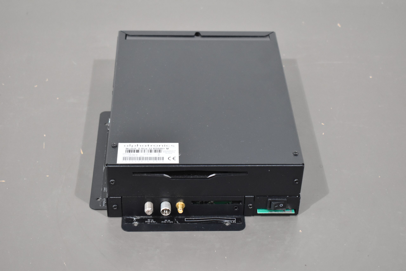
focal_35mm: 68
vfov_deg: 20.2
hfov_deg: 29.9
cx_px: 203
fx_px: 761
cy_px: 136
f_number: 5
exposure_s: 1/125
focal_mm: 45
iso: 1800
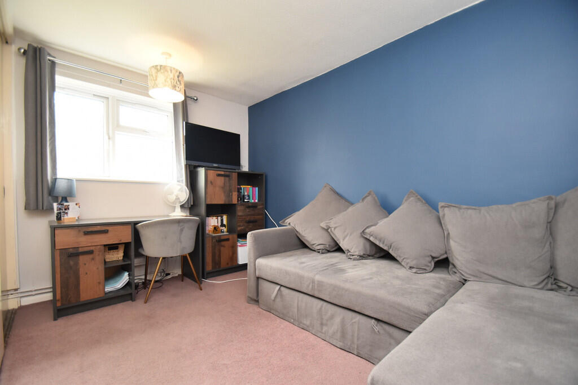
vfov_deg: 77.3
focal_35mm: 15
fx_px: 241
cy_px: 192
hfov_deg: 100.4
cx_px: 289
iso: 800
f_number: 4
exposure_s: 1/125
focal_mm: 10
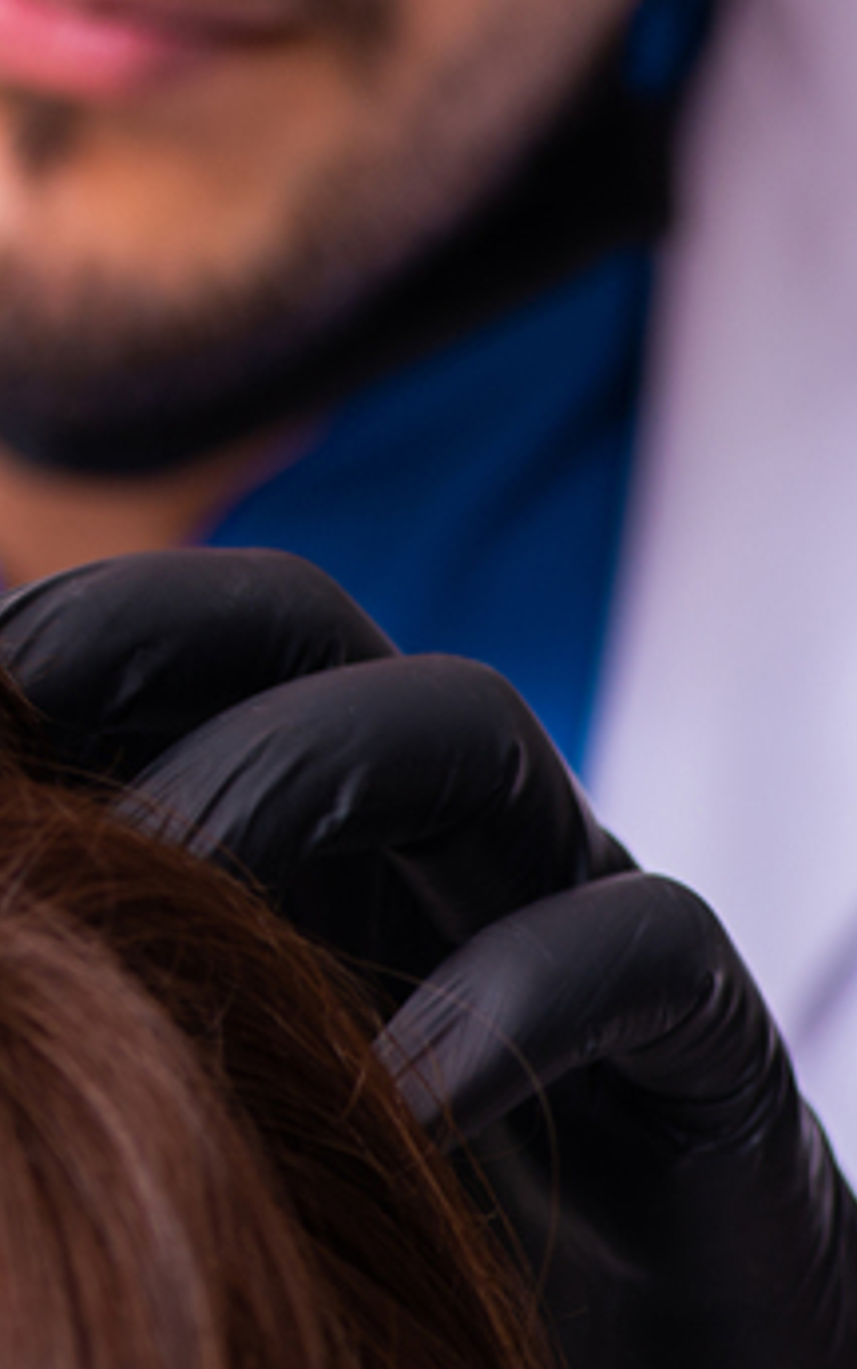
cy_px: 298
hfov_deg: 4.2
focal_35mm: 310
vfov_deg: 6.8
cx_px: -671
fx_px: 11570
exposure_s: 1/100
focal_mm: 105
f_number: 5
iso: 125
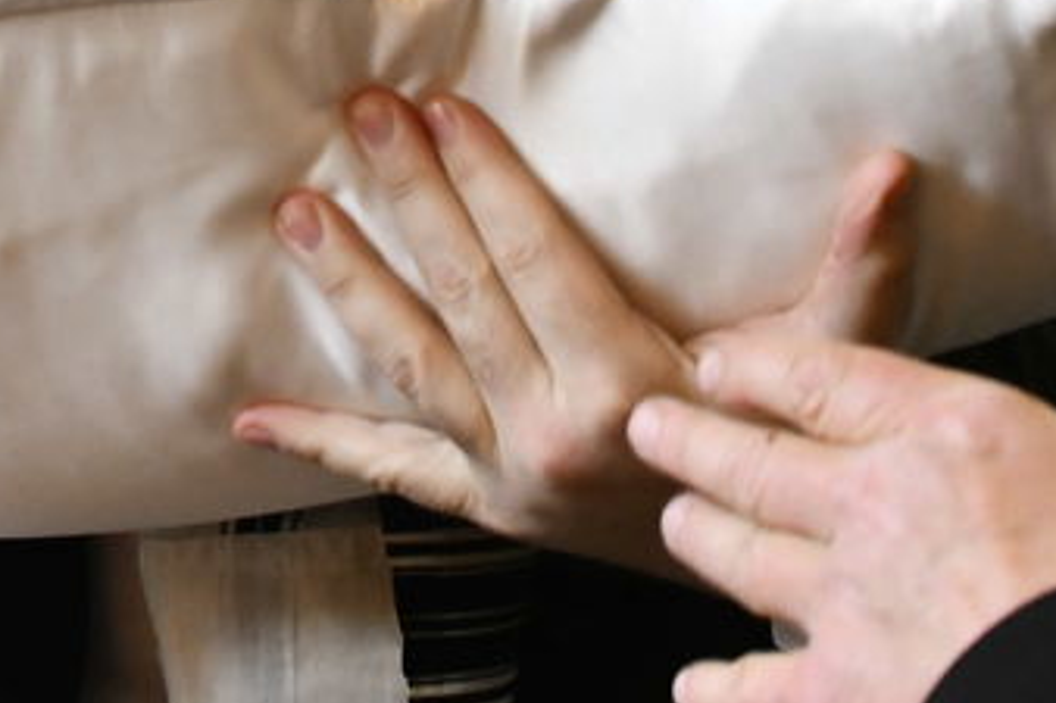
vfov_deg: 10.9
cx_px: 156
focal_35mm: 116
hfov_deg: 17.4
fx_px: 3401
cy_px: -614
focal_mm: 28
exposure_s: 1/200
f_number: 5.6
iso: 1600
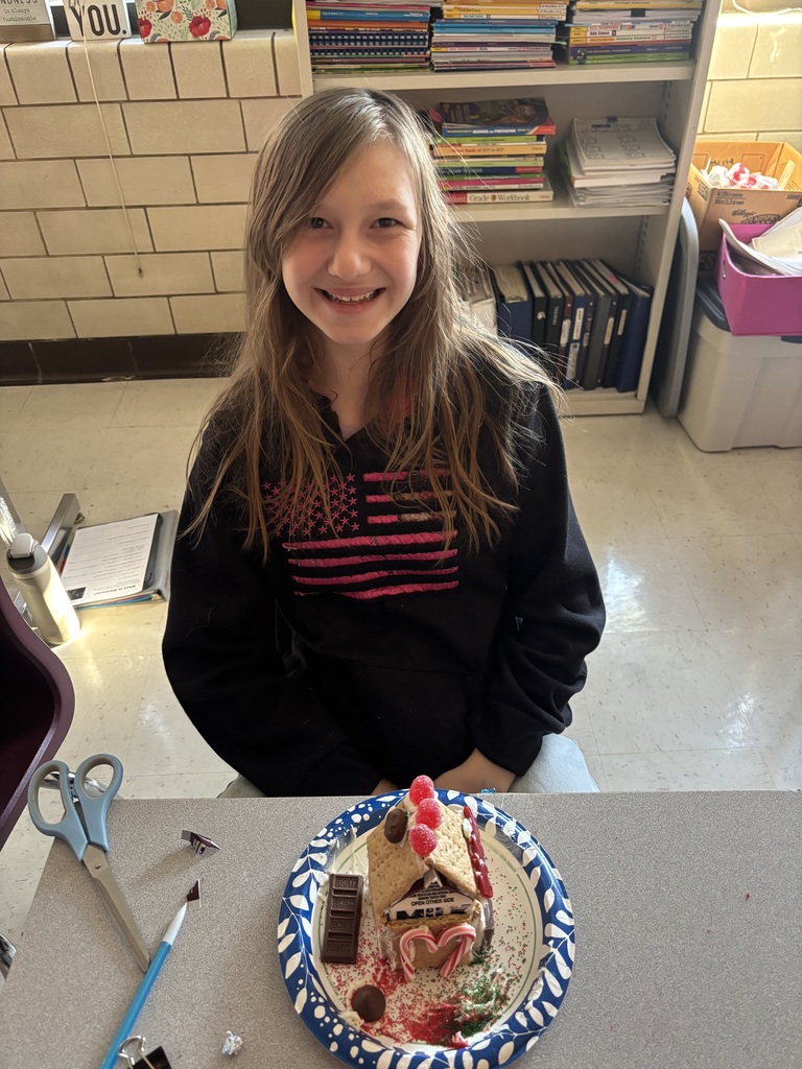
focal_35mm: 26
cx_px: 401
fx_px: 803
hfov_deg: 53.1
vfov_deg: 67.3
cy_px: 534
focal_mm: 5.96
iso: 400
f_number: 1.6
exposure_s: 1/40
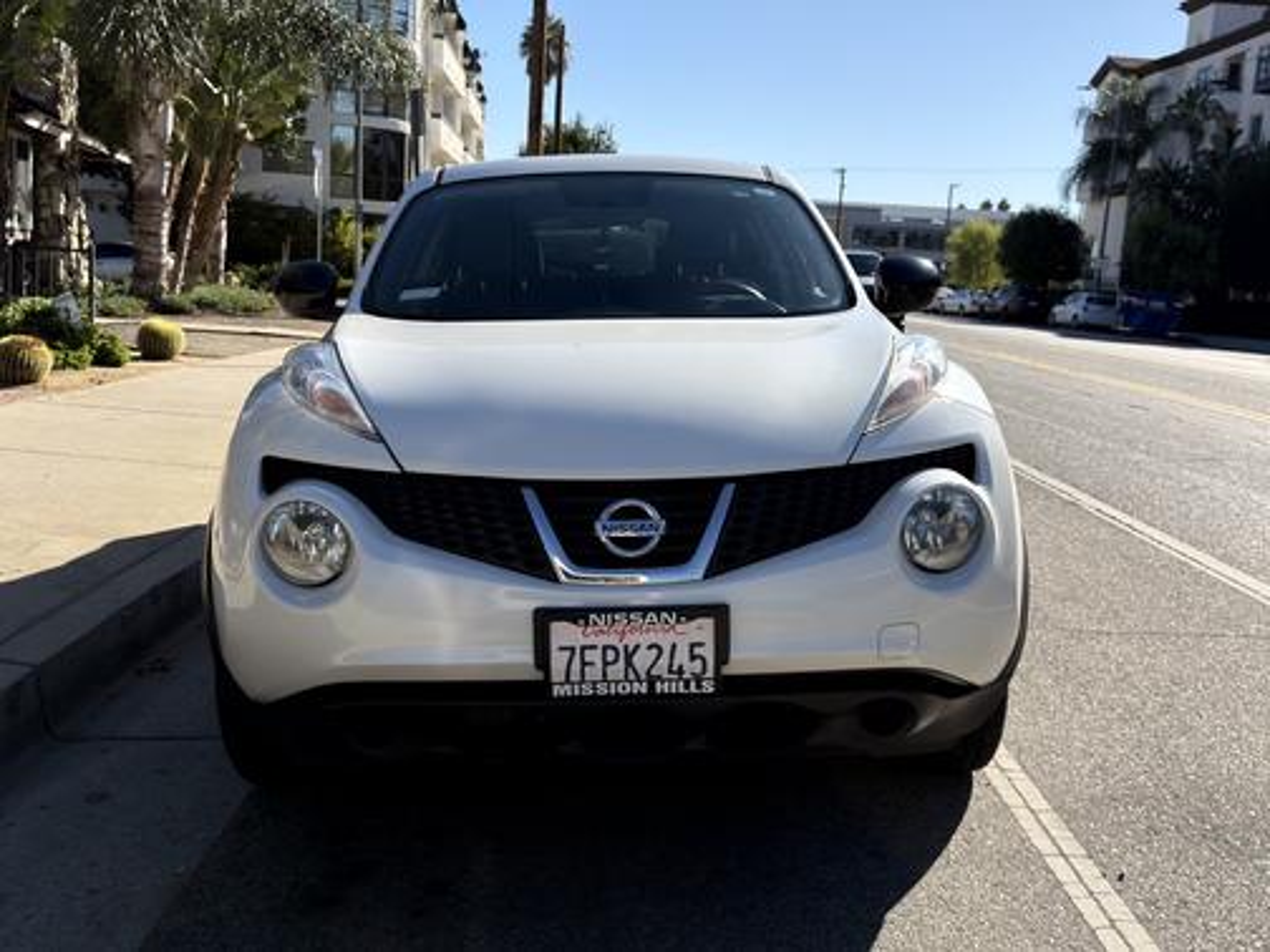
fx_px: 1284
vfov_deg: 40.7
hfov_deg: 52.6
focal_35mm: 35
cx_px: 635
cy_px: 476
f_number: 1.78
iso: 64
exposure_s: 1/4386
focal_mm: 6.76
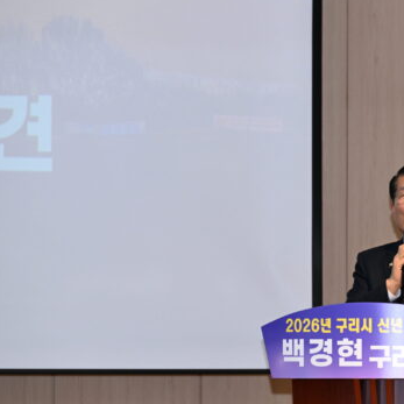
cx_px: 326
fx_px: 3882
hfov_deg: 6.0
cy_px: 218
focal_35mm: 294
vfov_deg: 6.0
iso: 1600
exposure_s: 1/125
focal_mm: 200
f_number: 5.6
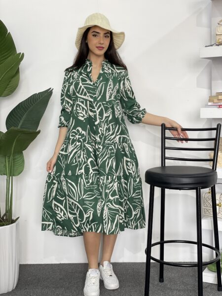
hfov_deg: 28.0
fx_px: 445
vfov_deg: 36.8
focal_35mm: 52
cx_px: 111
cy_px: 148
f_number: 2
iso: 80
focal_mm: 6
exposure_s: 1/100
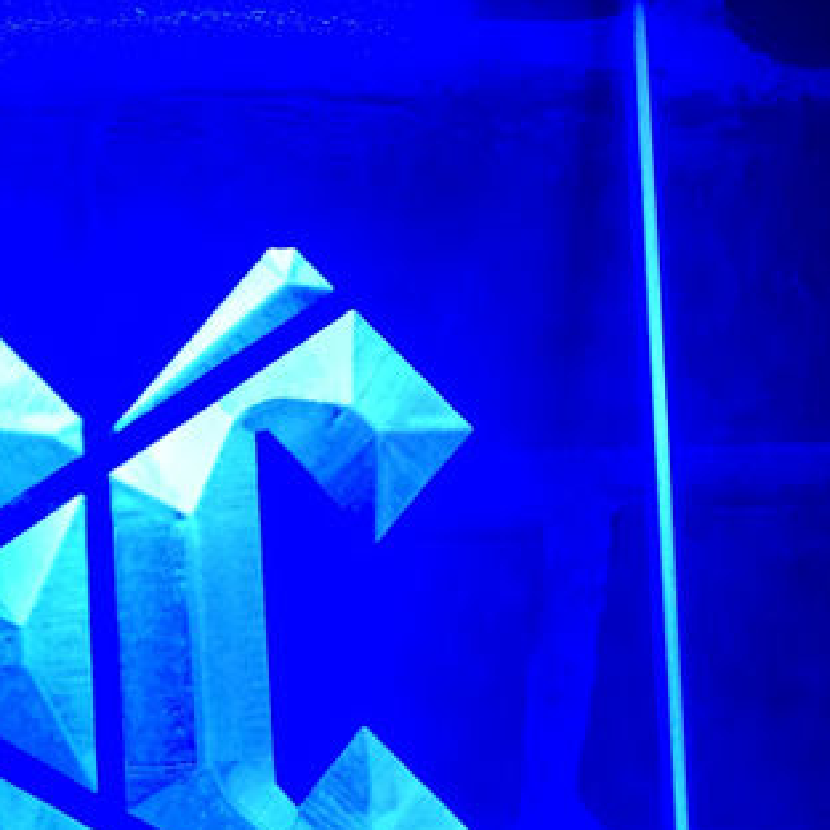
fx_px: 2306
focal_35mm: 85
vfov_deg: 20.3
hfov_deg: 17.8
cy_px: 567
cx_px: -489
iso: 50
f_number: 2.2
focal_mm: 4.12
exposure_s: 1/30
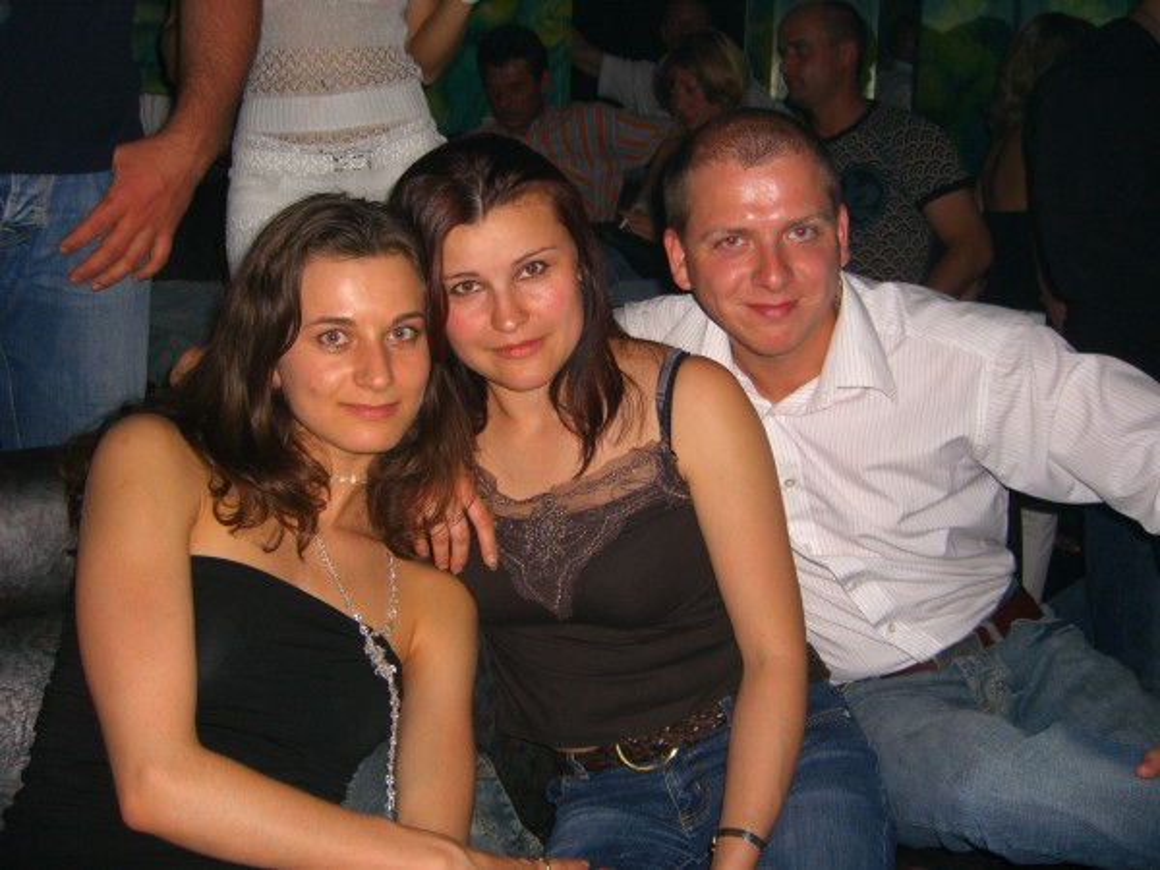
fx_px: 1273
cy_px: 435
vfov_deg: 37.7
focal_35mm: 38
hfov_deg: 49.0
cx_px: 580
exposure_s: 1/60
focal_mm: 7.9
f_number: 2.8
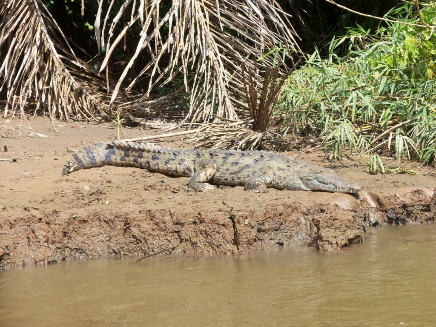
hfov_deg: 19.1
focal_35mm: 103
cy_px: 164
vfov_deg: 14.4
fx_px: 1297
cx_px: 218
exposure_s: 1/200
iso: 64
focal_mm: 18.5
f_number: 4.4
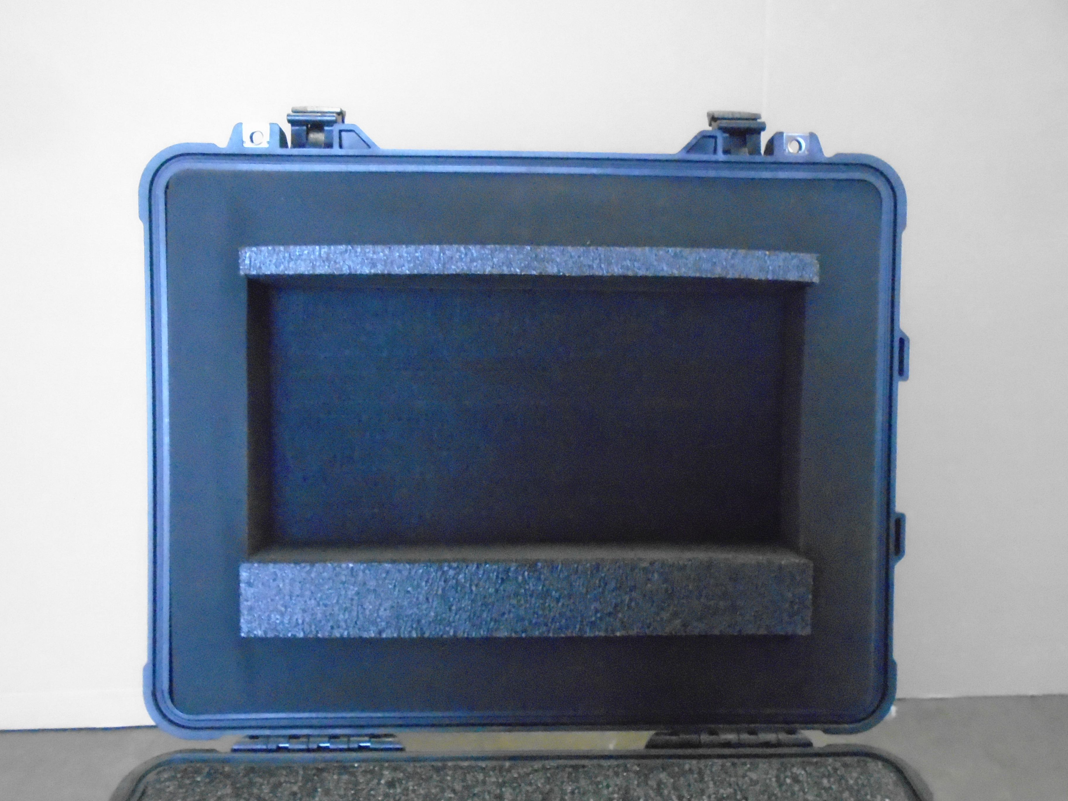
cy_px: 400
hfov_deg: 67.3
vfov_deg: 53.1
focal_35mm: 26
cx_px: 534
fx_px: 802
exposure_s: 1/80
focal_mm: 4.6
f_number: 3.2
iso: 1600
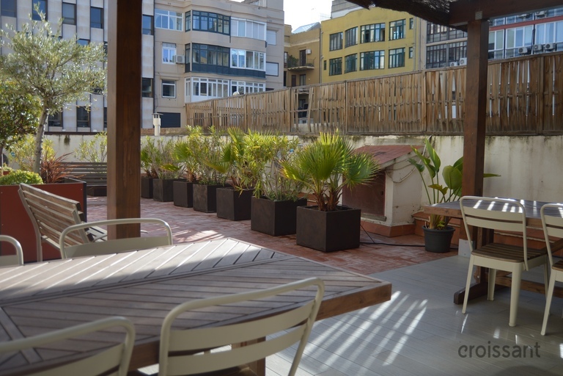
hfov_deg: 57.2
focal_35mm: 33
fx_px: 516
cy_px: 188
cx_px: 282
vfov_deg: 40.0
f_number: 3.5
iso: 100
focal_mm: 22
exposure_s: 1/500
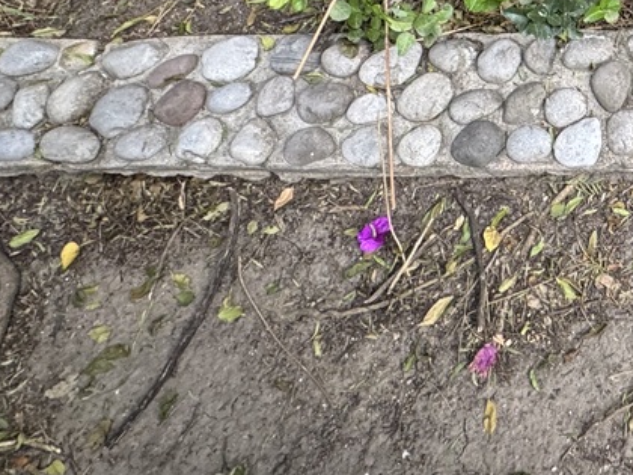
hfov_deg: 34.0
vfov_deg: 27.7
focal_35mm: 40
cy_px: -190
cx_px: 818
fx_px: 731
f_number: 2.2
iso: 125
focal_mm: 2.22
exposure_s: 1/99
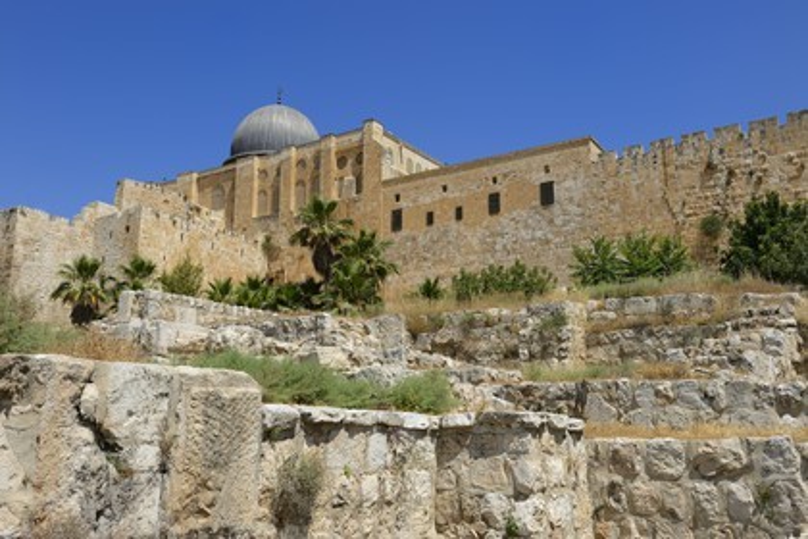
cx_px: 404
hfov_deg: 53.1
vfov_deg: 36.9
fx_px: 808
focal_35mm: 36
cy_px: 270
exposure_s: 1/250
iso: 100
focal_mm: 36
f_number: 8
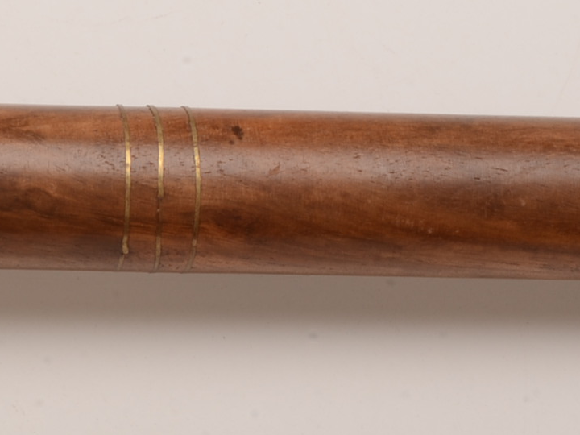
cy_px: 129
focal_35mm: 207
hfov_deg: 9.4
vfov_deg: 7.2
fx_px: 3468
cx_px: -102
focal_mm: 42
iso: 100
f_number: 32
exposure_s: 1/160
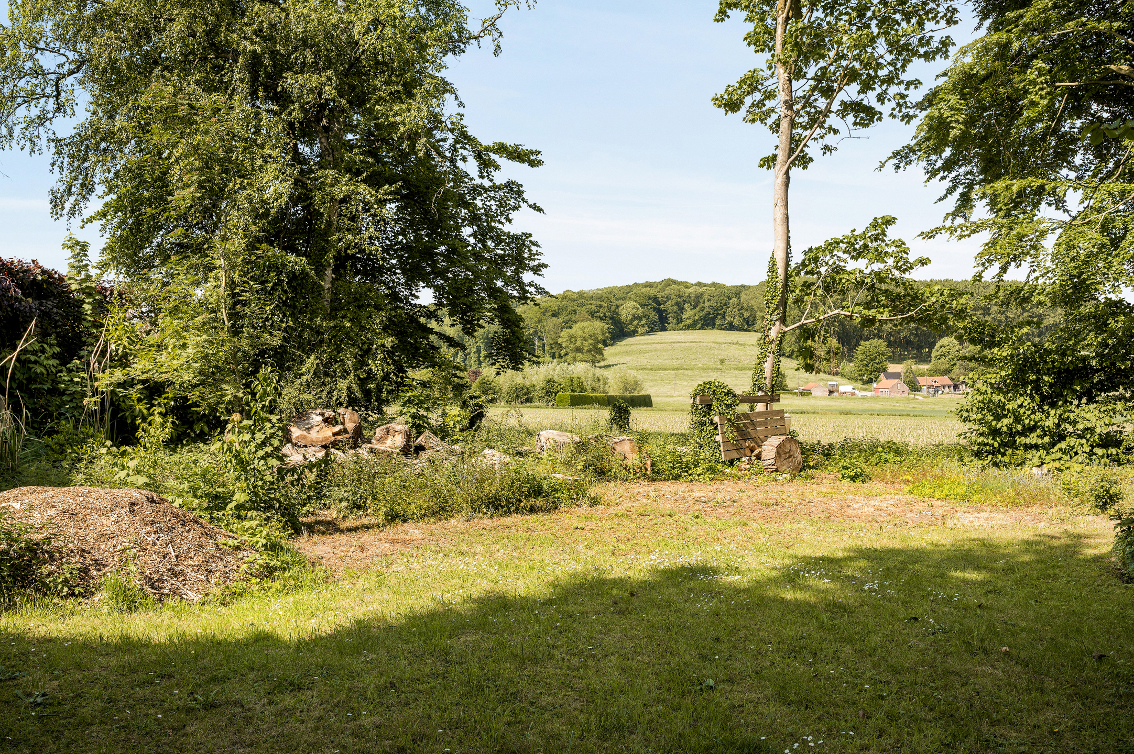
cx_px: 567
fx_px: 944
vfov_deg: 43.6
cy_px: 377
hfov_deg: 62.0
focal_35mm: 30
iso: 250
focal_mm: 30
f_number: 11
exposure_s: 1/200
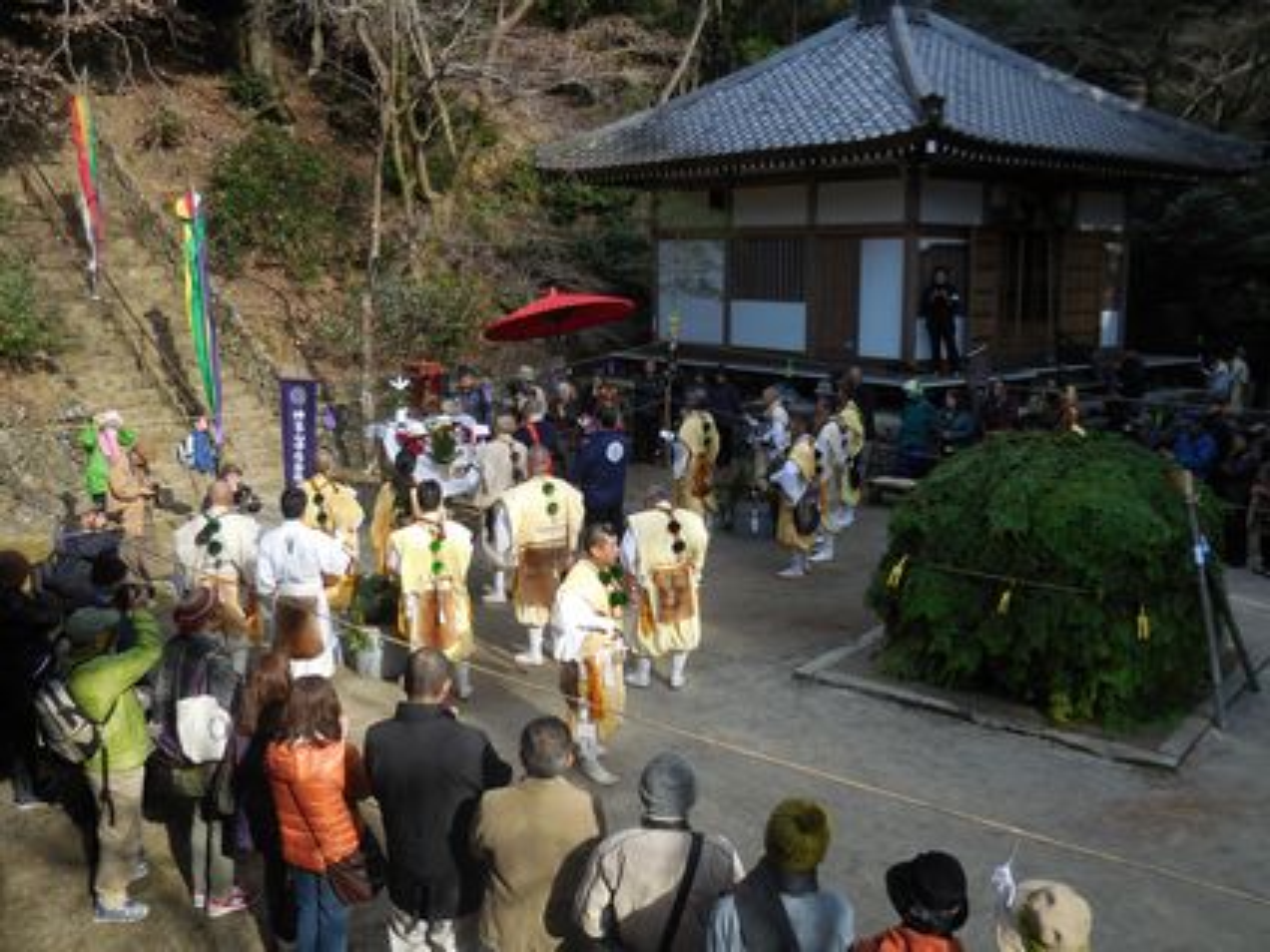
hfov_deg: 55.4
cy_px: 476
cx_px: 635
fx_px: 1211
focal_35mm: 33
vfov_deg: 42.9
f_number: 3.7
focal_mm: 5.9
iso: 125
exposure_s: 1/320
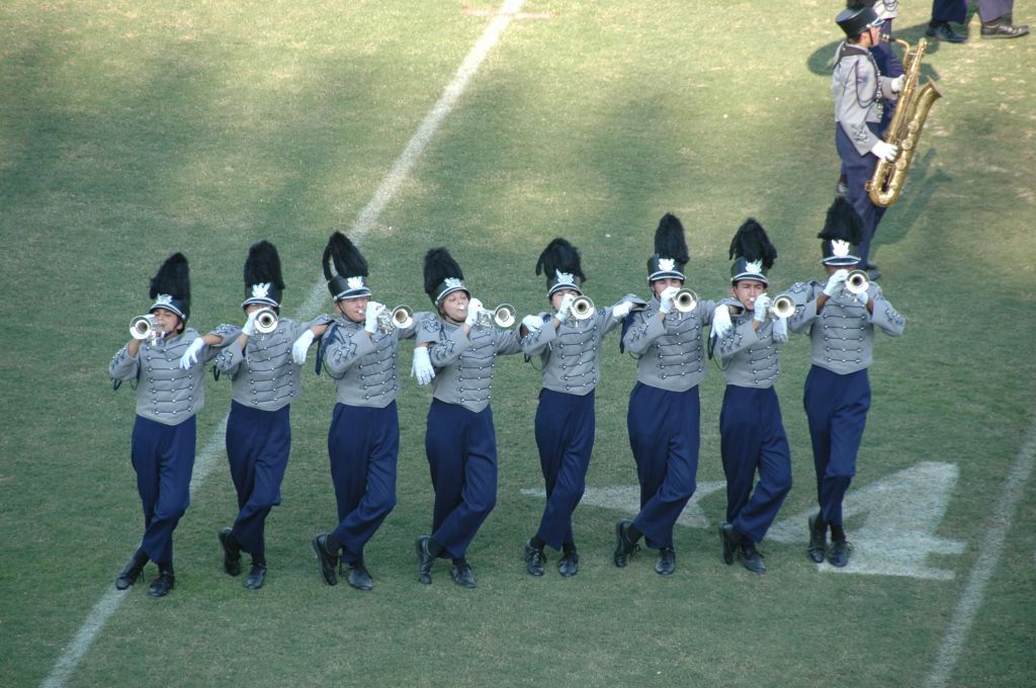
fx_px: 8622
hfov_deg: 6.9
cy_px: 344
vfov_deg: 4.6
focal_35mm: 300
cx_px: 518
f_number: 5.6
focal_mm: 200
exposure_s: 1/200
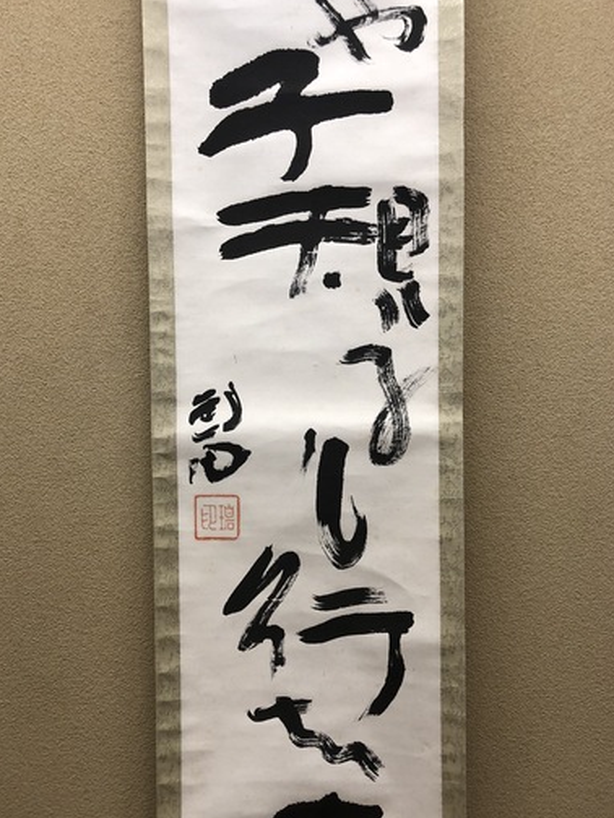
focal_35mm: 30
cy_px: 412
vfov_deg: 60.0
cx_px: 300
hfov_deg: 46.8
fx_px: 709
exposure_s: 1/30
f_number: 1.8
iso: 40
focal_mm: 3.99
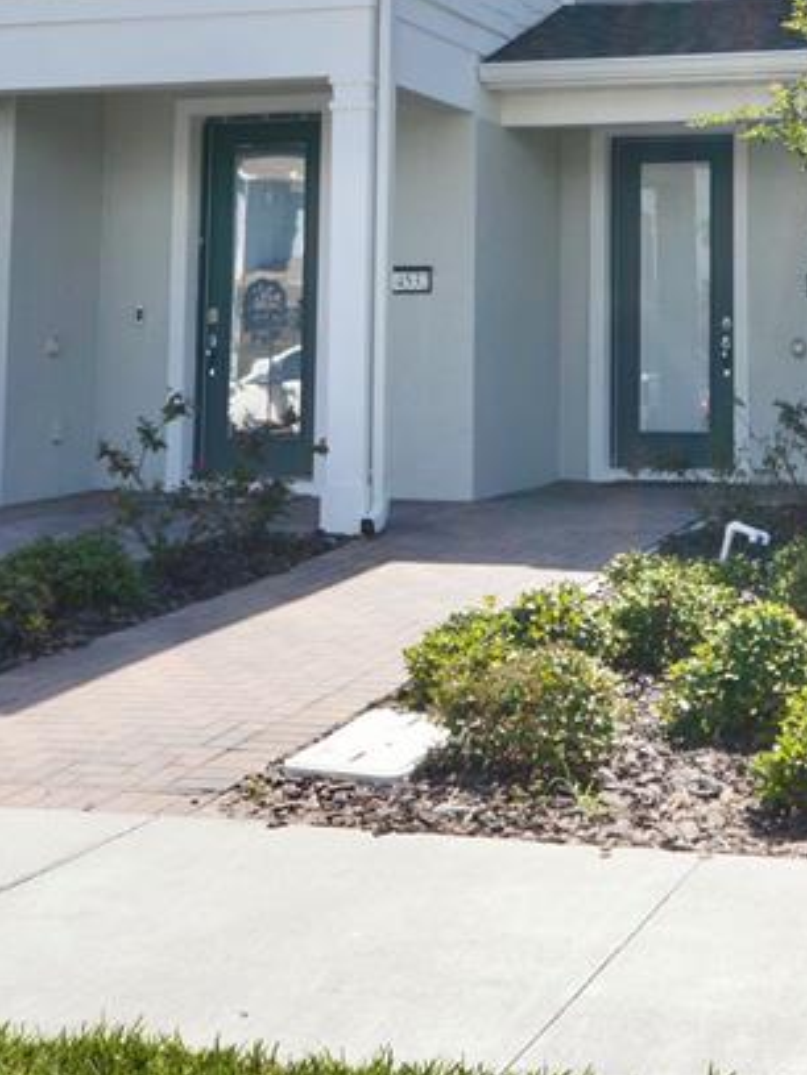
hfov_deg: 26.3
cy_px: 184
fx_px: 1685
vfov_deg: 34.1
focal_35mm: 54
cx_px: 670
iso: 400
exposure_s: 1/400
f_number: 11
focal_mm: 15
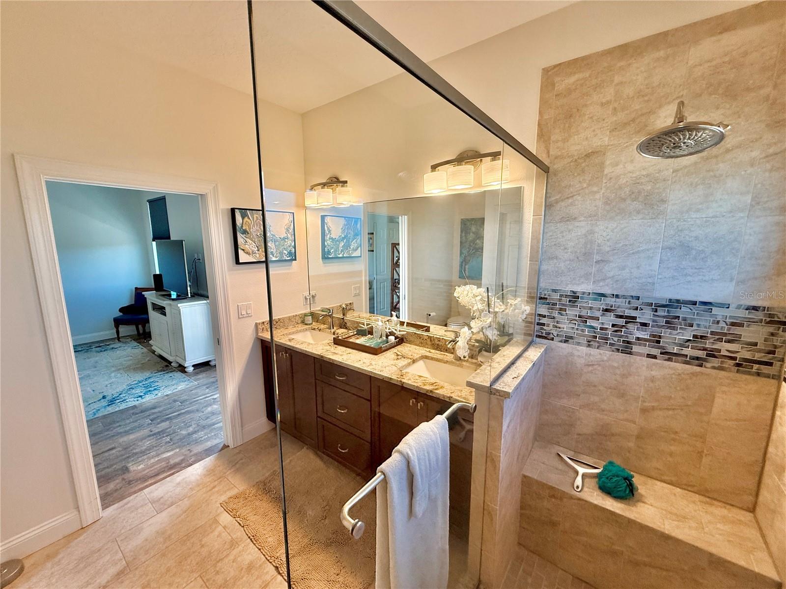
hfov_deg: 102.1
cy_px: 294
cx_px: 393
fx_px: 318
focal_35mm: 14
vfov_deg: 85.7
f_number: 2.2
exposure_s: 1/120
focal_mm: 2.22
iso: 125
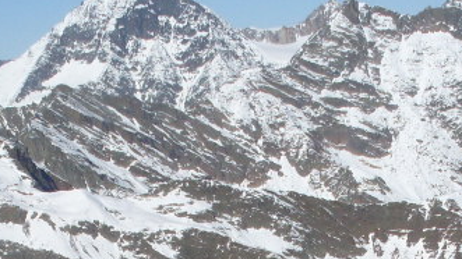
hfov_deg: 16.8
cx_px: 214
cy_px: 485
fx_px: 1568
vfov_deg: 9.0
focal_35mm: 128
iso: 80
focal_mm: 6.3
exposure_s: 1/500
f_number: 8.4
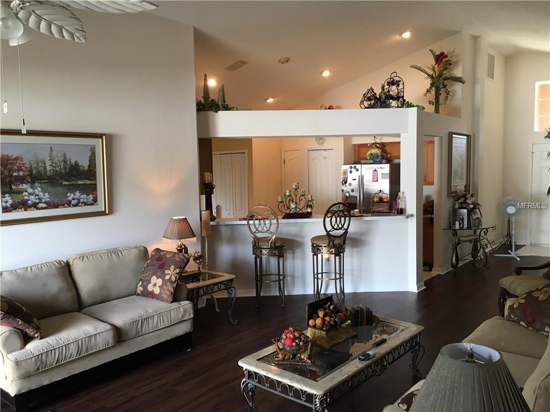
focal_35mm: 29
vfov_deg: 48.2
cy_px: 206
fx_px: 461
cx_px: 275
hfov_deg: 61.7
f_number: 2.2
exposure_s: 1/30
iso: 64
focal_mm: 4.15
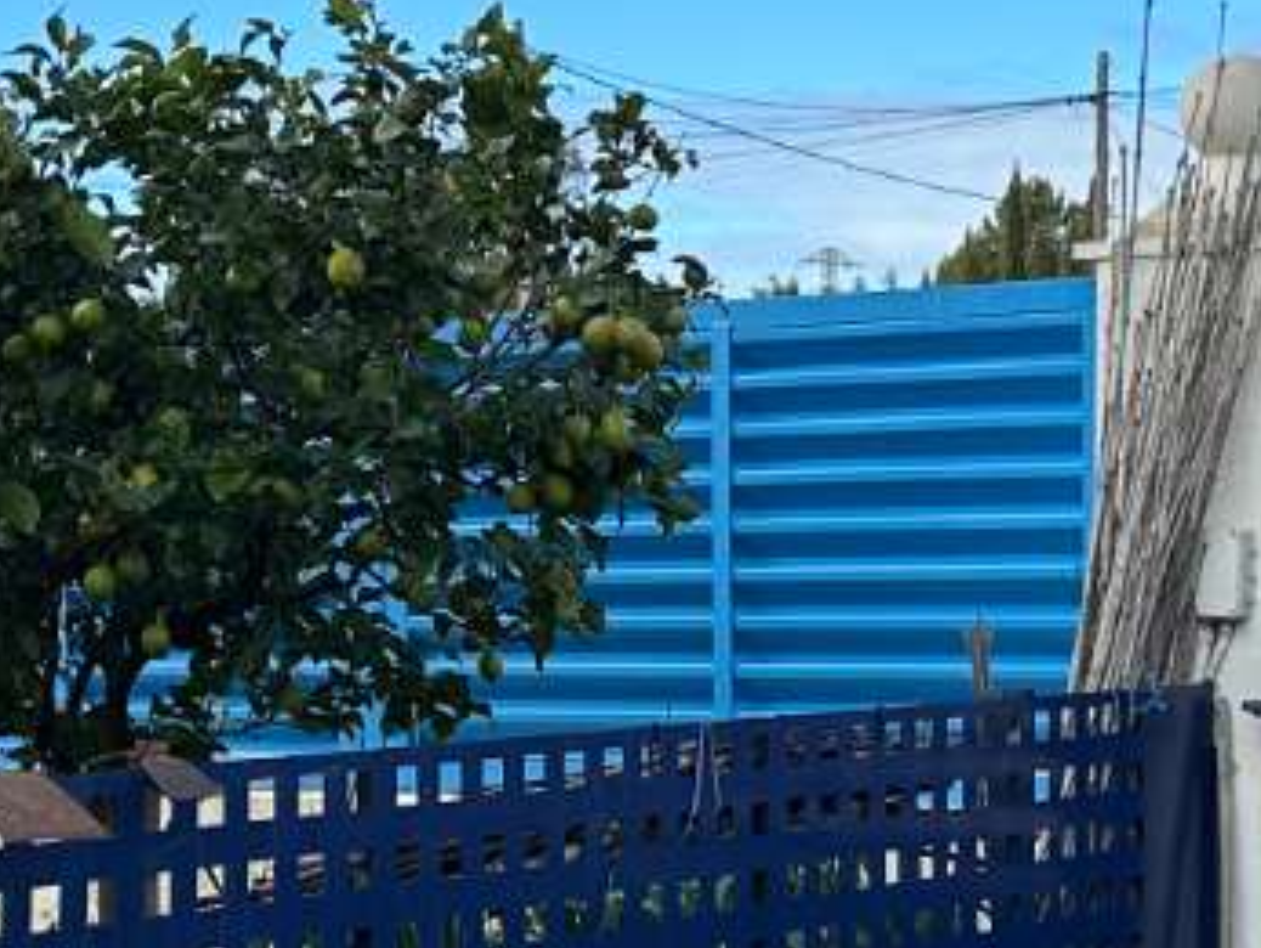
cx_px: 441
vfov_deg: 14.2
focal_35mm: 104
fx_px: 3791
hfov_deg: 18.8
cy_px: 552
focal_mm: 6.86
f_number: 1.78
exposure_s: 1/2809
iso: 80
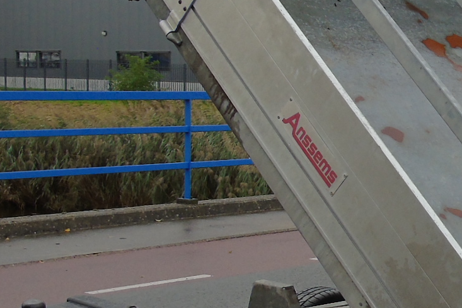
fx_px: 1180
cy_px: 181
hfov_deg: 21.2
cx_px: 495
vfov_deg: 14.8
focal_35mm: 92
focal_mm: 4.4
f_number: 3.4
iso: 80
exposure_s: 1/200
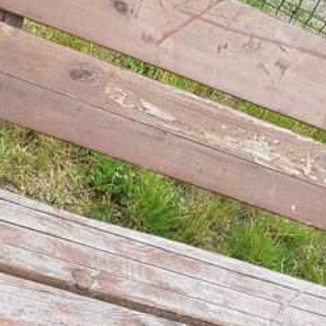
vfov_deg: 15.0
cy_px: 648
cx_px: 217
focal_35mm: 95
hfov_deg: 18.2
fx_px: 1012
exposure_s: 1/413
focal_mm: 4.2
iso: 50
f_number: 1.7
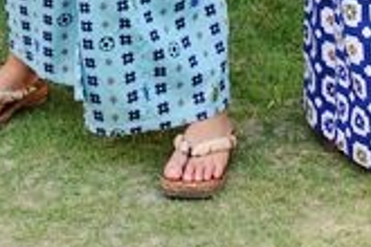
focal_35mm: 126
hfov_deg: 16.3
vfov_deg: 9.4
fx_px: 1298
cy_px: -391
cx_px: 210
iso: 125
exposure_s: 1/80
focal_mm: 11.81
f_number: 2.8
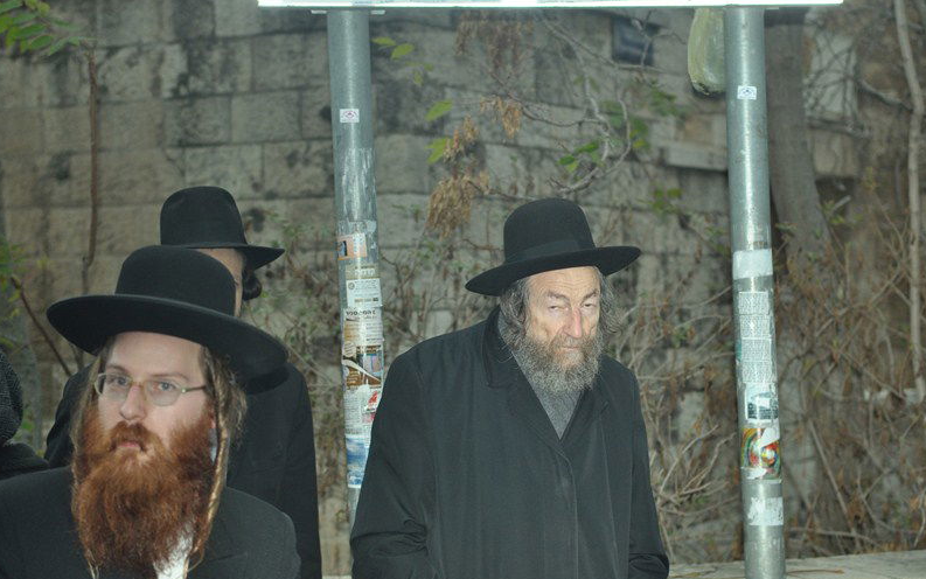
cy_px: 309
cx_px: 461
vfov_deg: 16.9
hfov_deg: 26.8
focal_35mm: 77
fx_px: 1944
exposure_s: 1/200
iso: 500
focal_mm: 50
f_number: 2.8
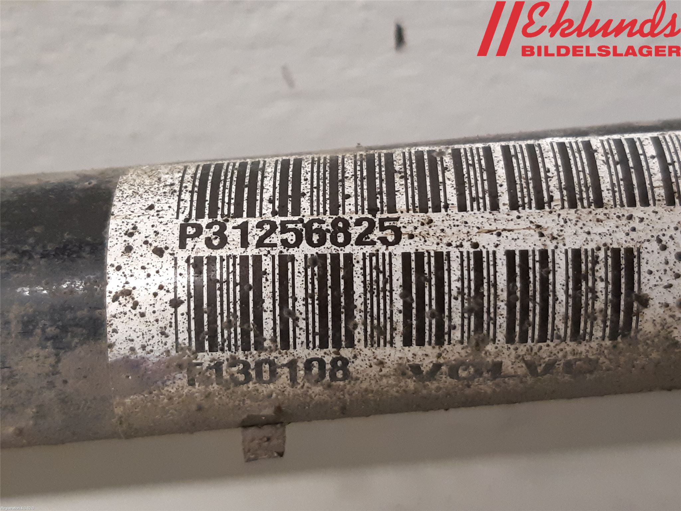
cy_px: 256
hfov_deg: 67.3
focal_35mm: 26
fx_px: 511
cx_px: 340
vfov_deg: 53.1
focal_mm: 3.93
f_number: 1.7
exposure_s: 1/50
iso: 320
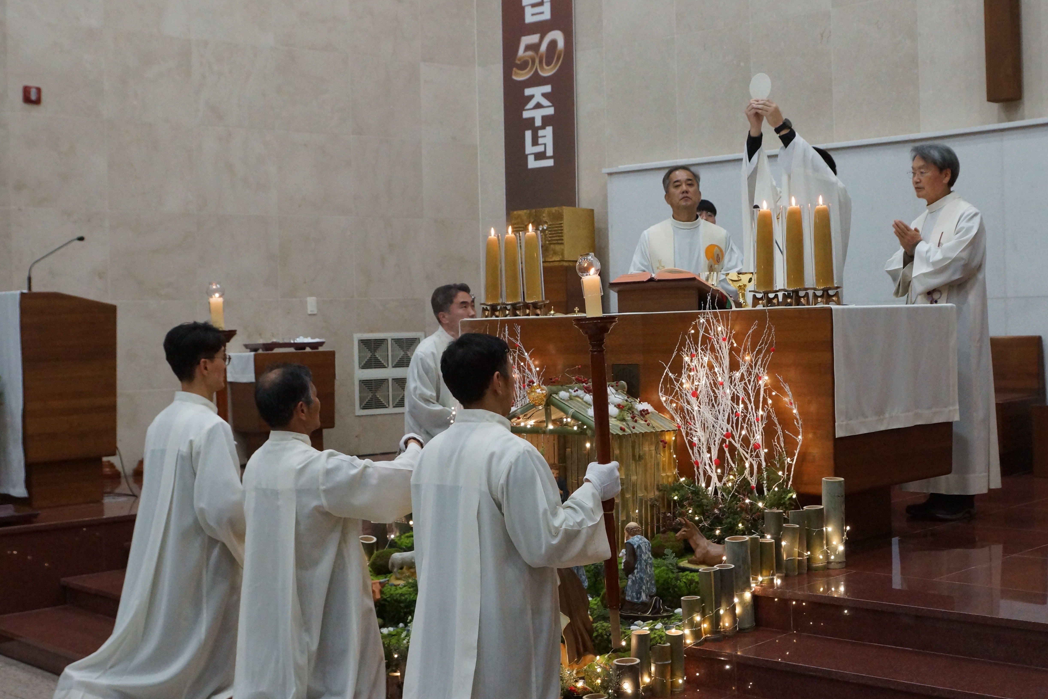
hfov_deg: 40.9
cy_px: 331
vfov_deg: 28.1
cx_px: 634
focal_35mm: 48
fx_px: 1397
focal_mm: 26
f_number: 4
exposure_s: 1/160
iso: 1600
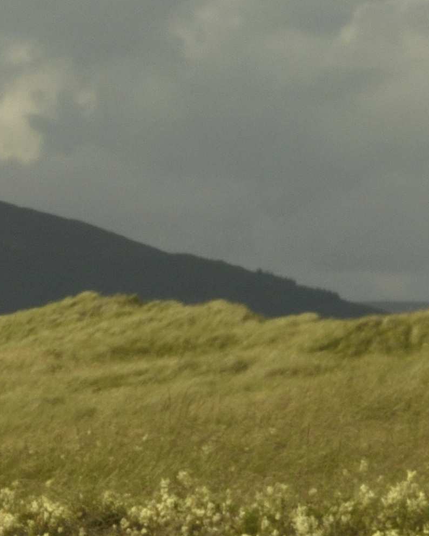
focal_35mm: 384
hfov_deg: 3.9
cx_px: -955
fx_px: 6090
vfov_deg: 5.0
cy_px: 429
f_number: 13
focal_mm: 45
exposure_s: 1/160
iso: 200
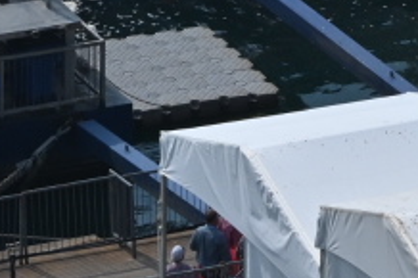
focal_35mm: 893
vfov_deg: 1.5
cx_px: 389
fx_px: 10361
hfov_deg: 2.3
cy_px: -583
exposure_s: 1/1250
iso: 200
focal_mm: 120
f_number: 10
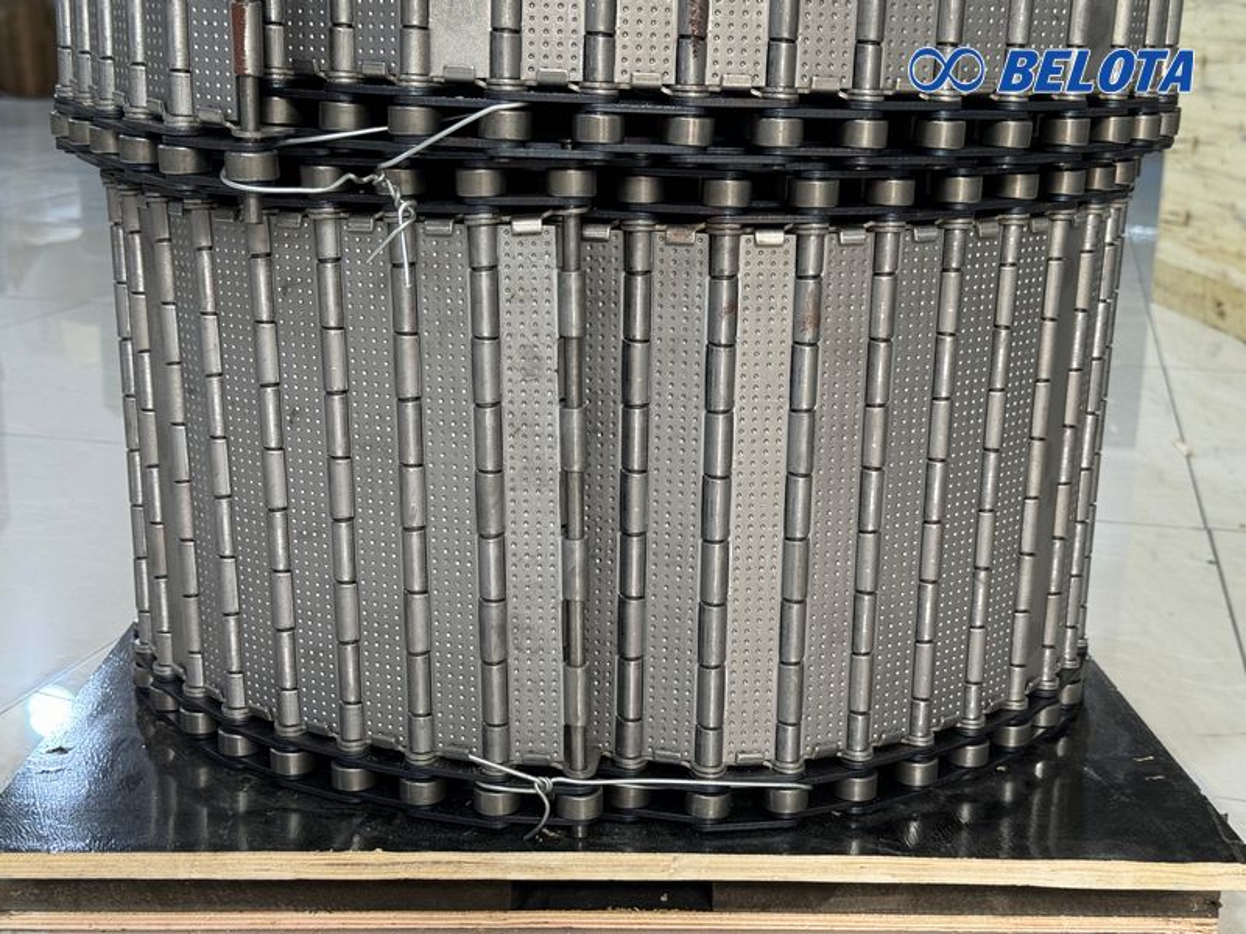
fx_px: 1728
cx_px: 623
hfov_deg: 39.7
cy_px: 467
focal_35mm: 48
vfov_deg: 30.3
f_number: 1.78
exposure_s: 1/50
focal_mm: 6.76
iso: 200
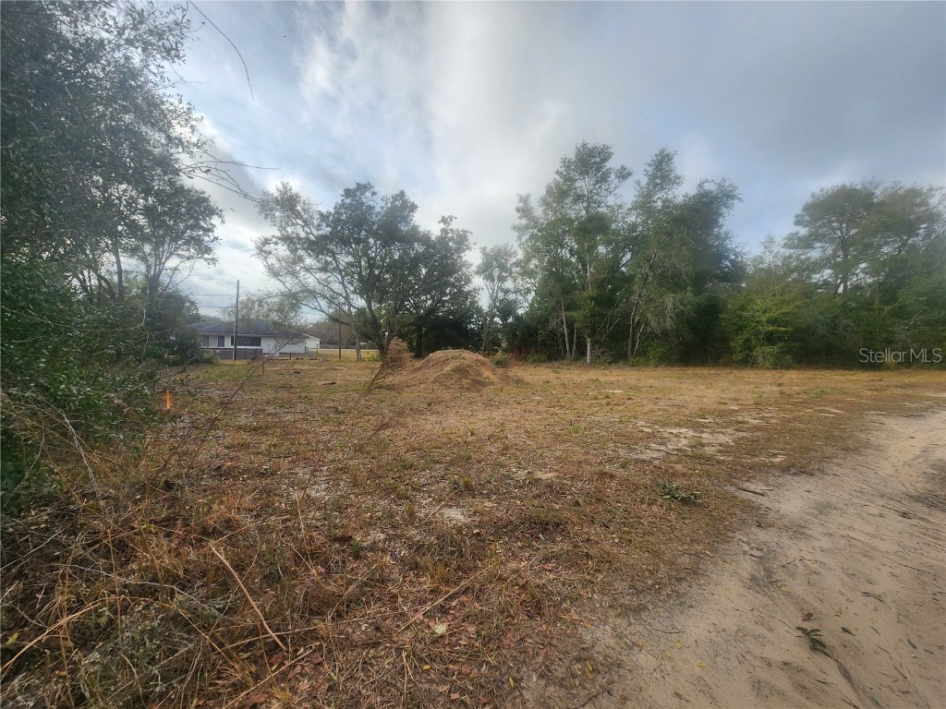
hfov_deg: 106.2
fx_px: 355
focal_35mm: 13
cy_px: 354
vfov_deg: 89.9
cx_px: 473
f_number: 2.2
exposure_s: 1/1126
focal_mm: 2.2
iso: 50
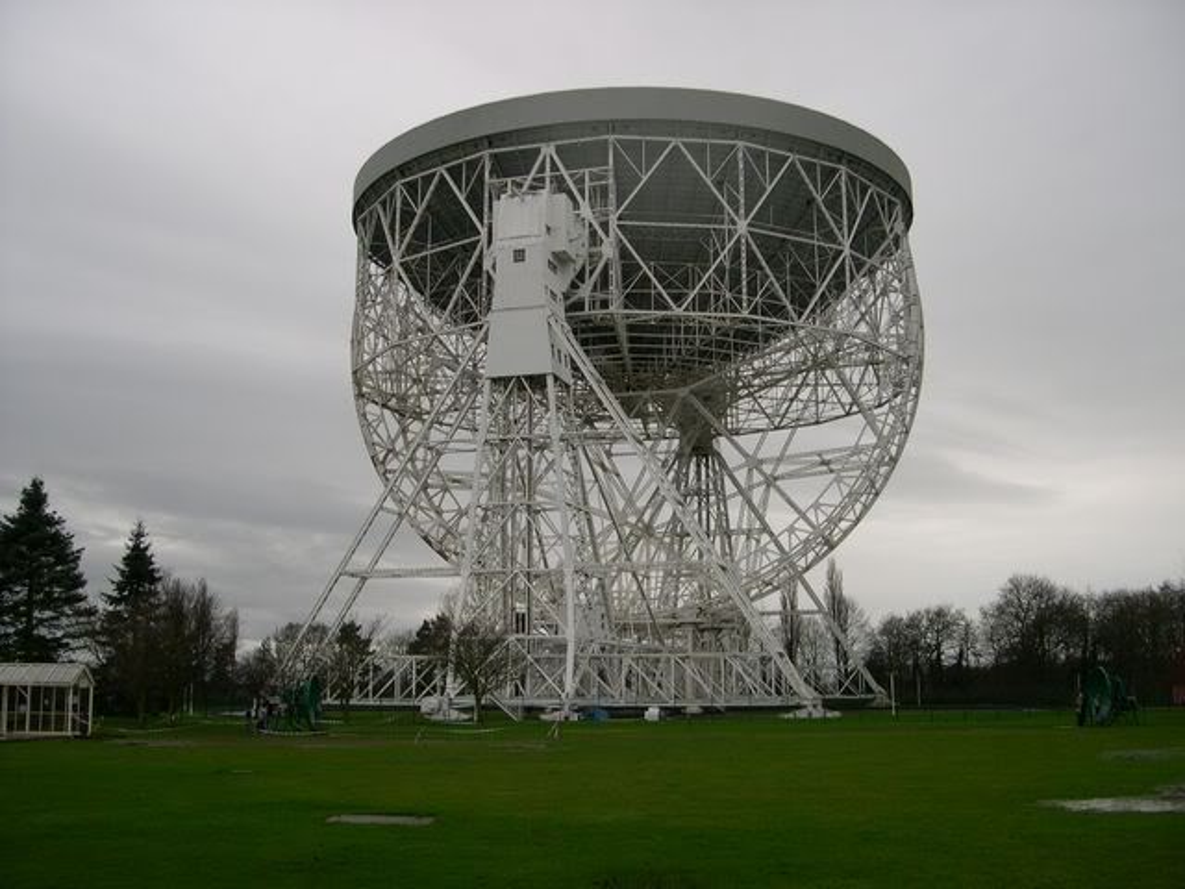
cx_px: 592
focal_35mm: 38
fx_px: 1301
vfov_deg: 37.7
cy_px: 444
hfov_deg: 49.0
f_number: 2.8
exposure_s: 1/203
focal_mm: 8
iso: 100
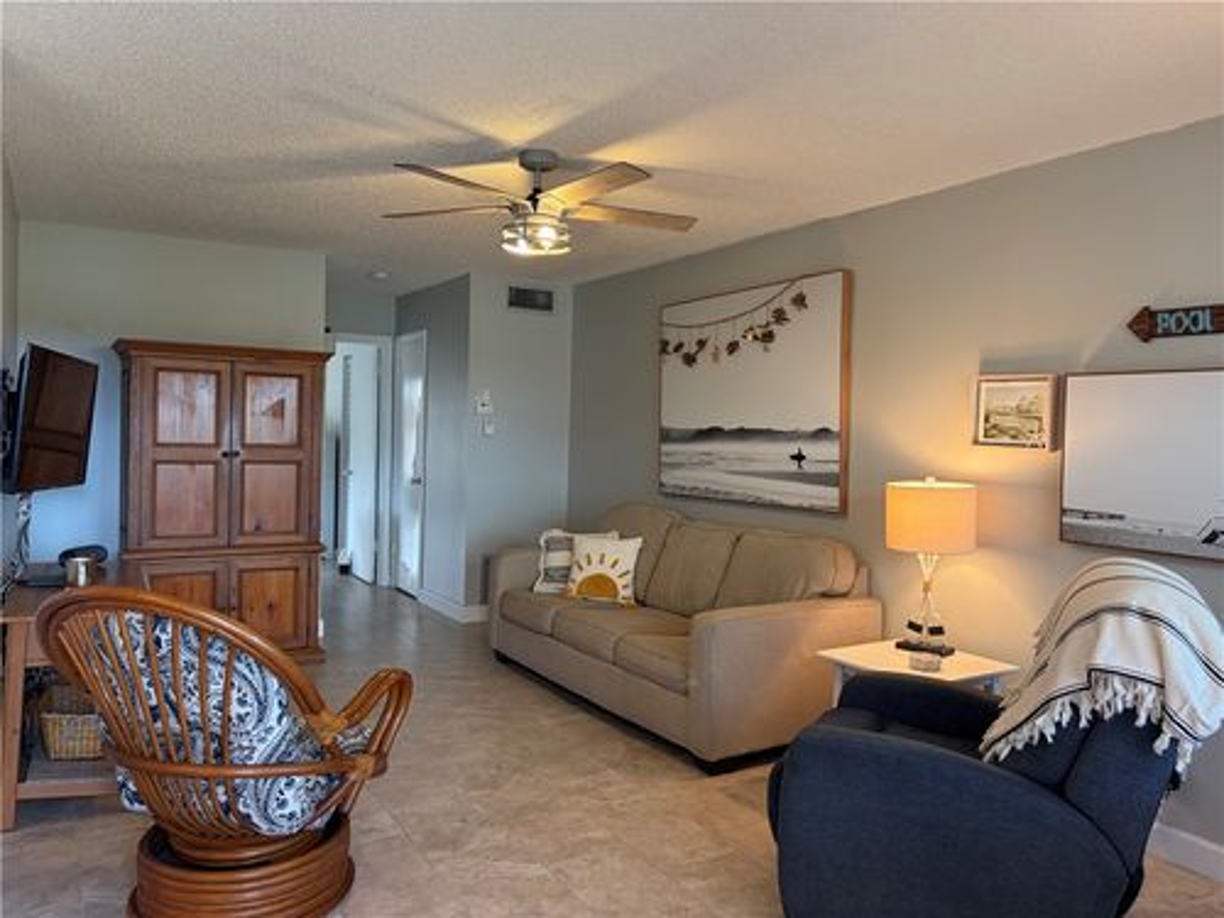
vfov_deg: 53.1
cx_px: 612
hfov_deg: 67.3
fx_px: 919
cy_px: 459
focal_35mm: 26
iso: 125
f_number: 1.6
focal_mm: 5.96
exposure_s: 1/60
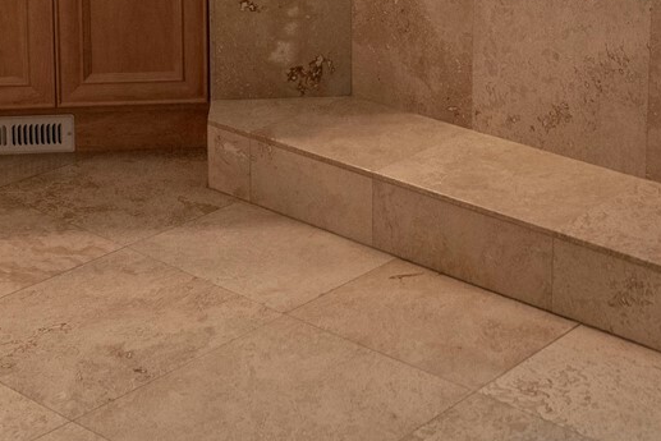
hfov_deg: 23.9
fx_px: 1506
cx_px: 626
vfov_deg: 15.6
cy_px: -176
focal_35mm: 82
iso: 400
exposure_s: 1/60
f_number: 4
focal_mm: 25
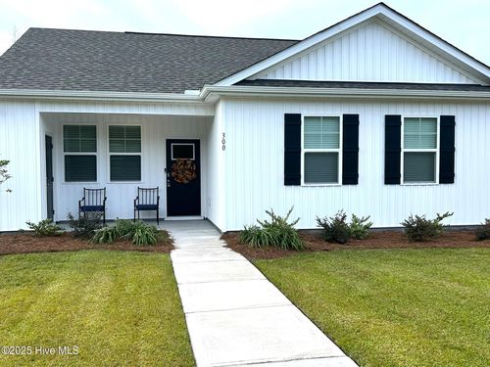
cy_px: 184
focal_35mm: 33
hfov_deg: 55.4
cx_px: 245
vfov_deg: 42.9
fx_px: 467
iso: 50
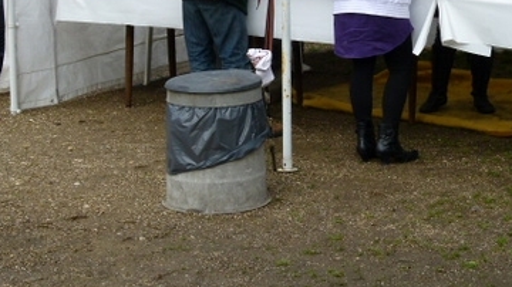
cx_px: 390
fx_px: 1357
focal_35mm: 100
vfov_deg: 12.0
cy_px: 54
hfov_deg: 21.2
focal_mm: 10
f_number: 4
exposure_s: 1/250
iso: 100
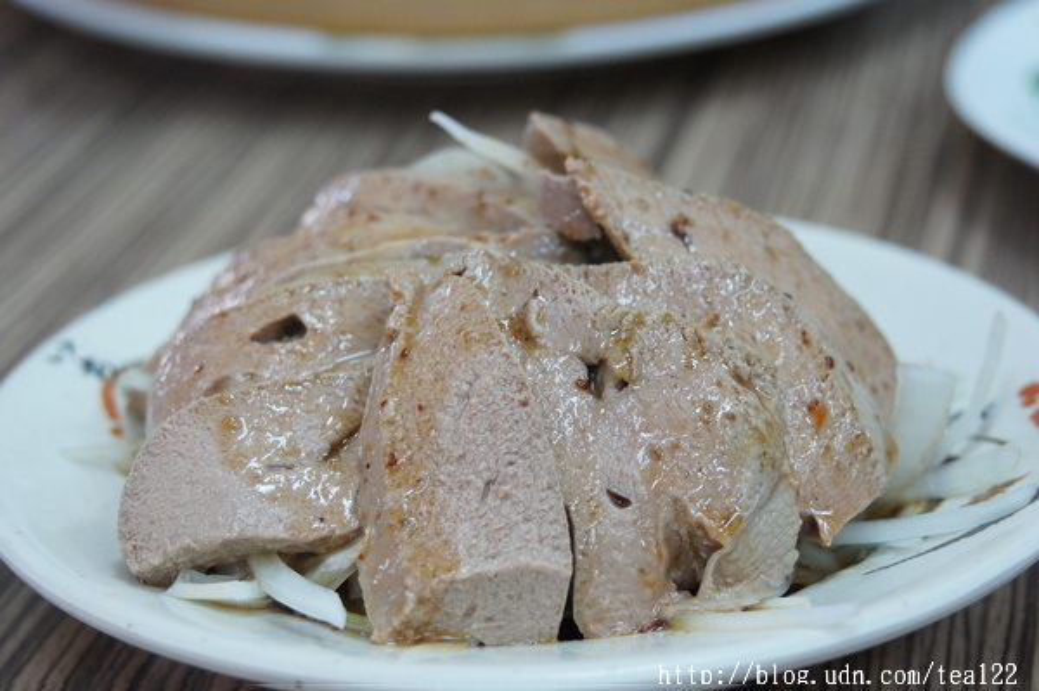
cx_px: 520
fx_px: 2509
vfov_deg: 15.7
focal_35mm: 87
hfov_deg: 23.4
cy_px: 346
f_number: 5.6
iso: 1600
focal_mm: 58
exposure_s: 1/100
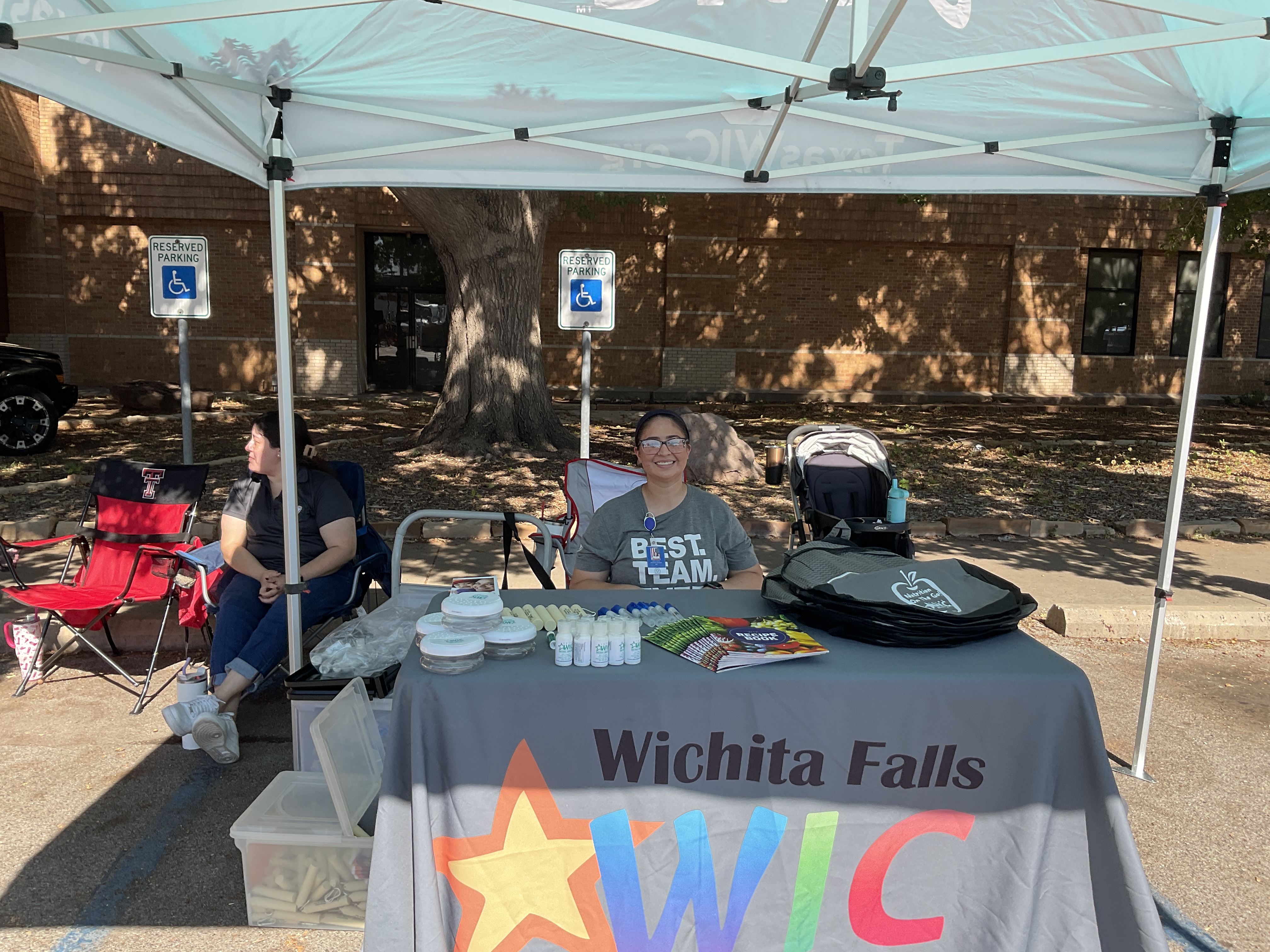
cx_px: 635
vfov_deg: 48.2
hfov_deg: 61.7
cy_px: 476
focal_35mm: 29
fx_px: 1064
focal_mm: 3
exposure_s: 1/534
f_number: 1.8
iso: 16
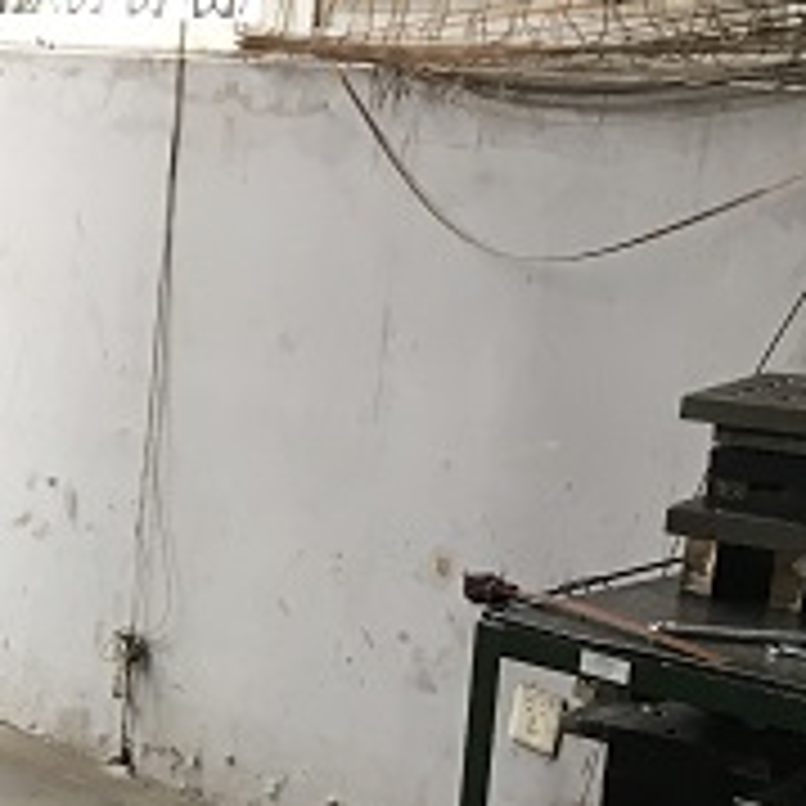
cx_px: -405
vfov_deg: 17.2
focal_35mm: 98
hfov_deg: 16.2
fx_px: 2582
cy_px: 880
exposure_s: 1/33
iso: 40
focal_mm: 4.15
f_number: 2.2
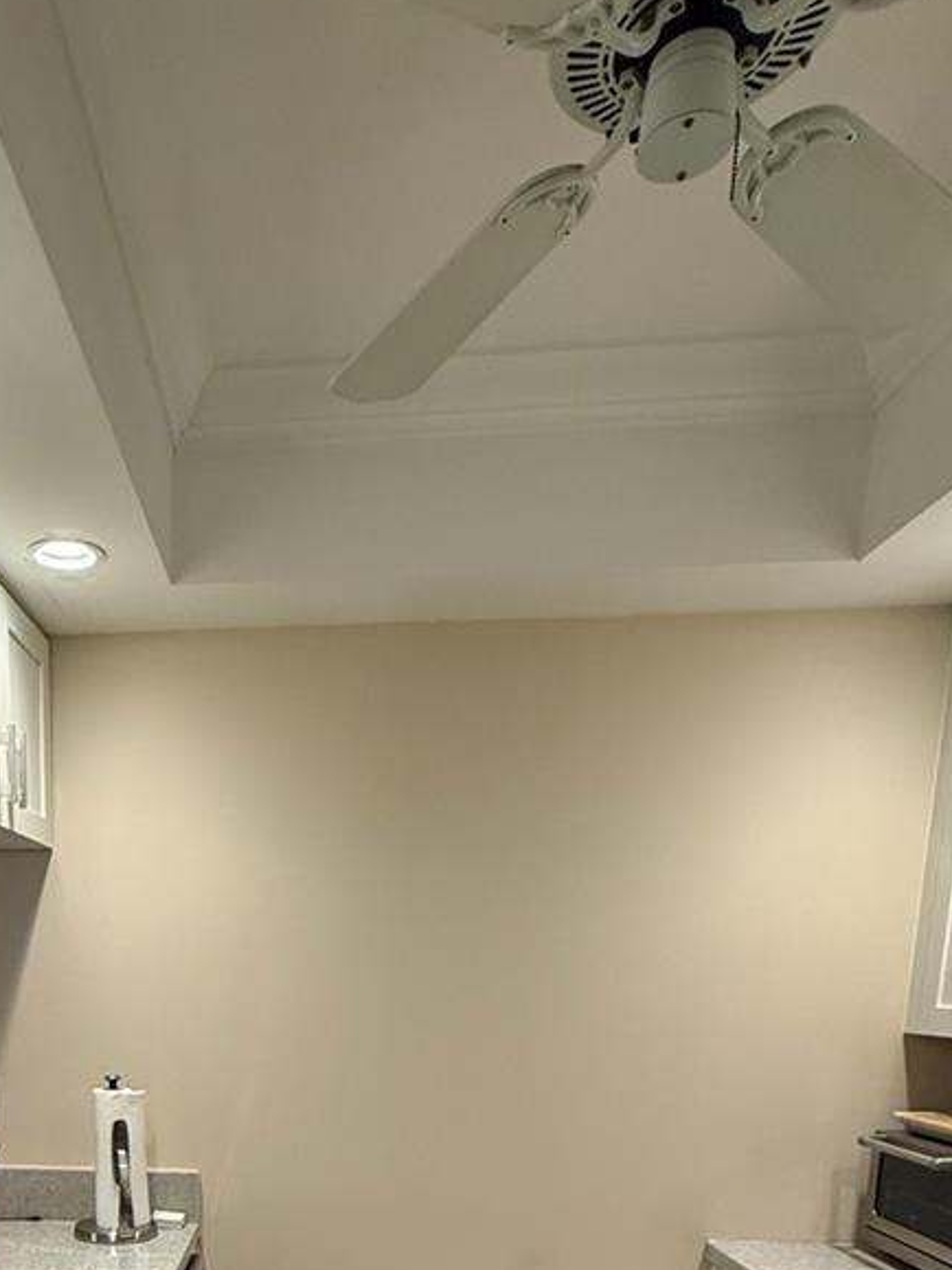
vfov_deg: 52.9
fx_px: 1064
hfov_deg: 45.7
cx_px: 189
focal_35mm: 29
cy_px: 1178
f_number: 2.2
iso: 320
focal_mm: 2.22
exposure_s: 1/60
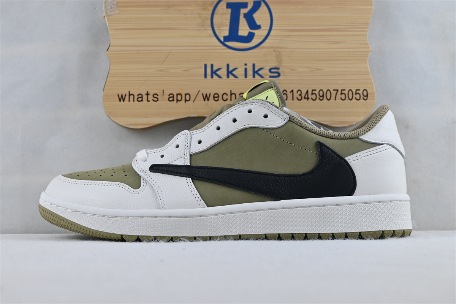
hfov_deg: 43.0
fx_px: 579
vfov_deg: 29.4
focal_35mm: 46
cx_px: 228
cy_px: 152
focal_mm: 30.5
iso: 100
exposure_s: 1/60
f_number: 4.8
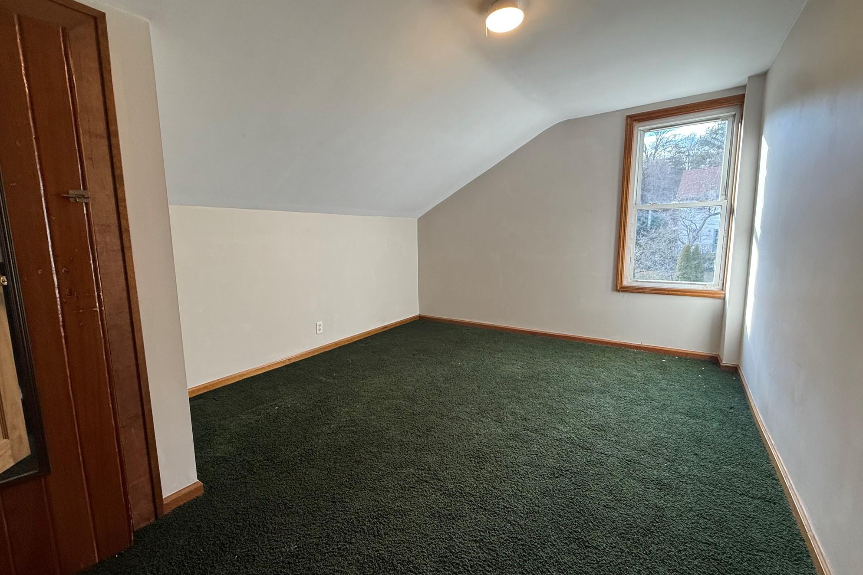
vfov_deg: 77.3
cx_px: 424
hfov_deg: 100.4
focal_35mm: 15
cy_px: 283
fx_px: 360
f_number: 2.2
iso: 160
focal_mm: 2.22
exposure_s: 1/120
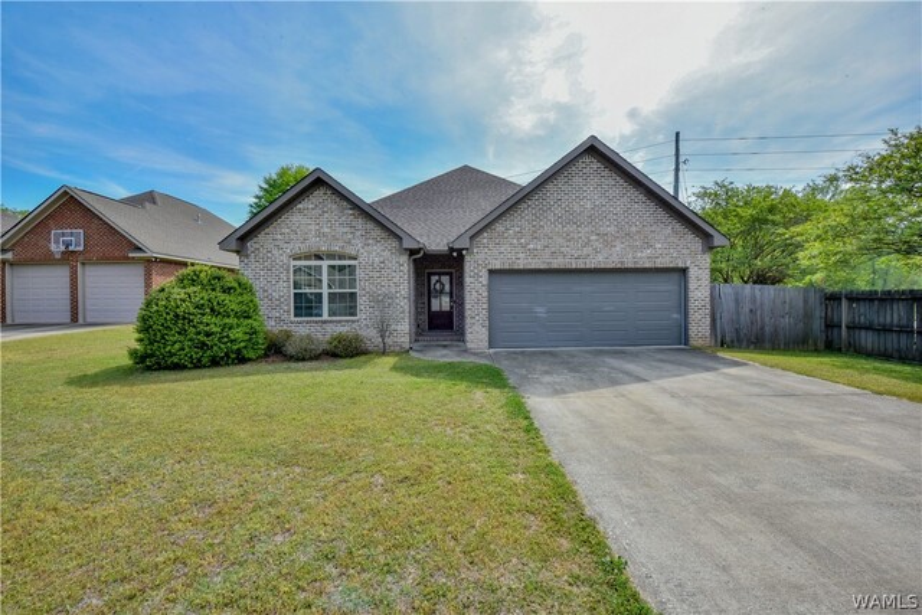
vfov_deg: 81.2
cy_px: 308
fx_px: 359
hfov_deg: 104.2
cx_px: 461
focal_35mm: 14
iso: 500
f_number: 22
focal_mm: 14
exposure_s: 1/80
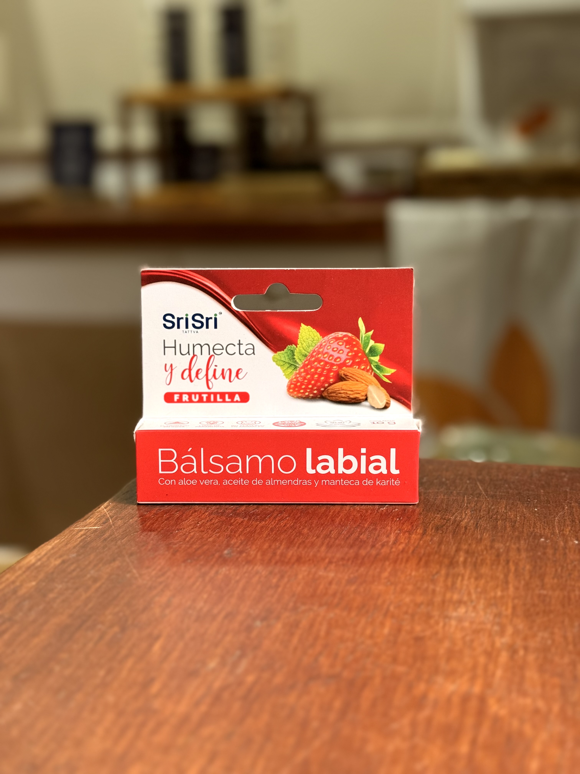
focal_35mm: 48
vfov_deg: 39.7
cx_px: 290
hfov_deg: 30.3
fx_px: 1072
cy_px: 387
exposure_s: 1/50
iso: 80
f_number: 1.78
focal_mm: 6.76
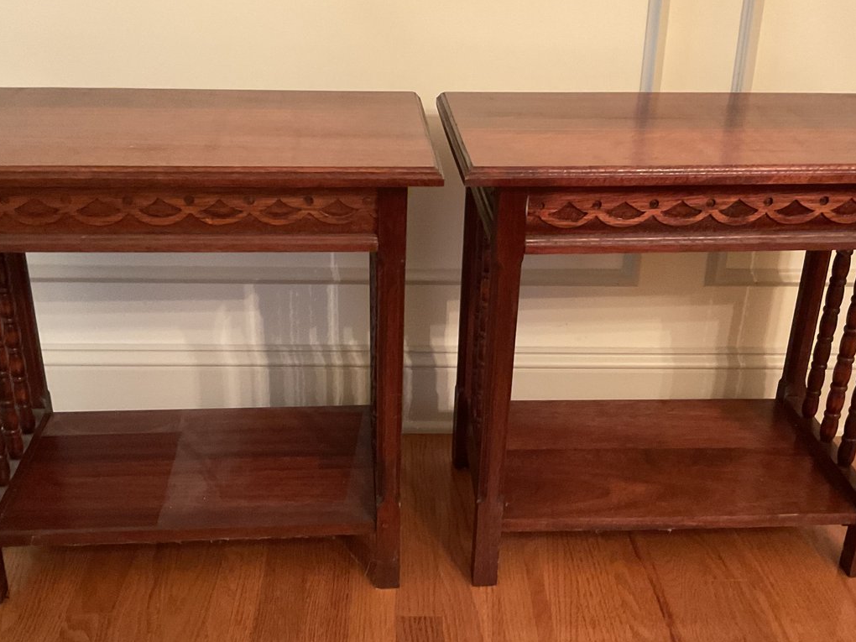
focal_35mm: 43
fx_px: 1063
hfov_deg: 43.8
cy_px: 375
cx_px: 434
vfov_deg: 33.5
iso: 320
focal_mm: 3
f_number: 1.8
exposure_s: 1/30
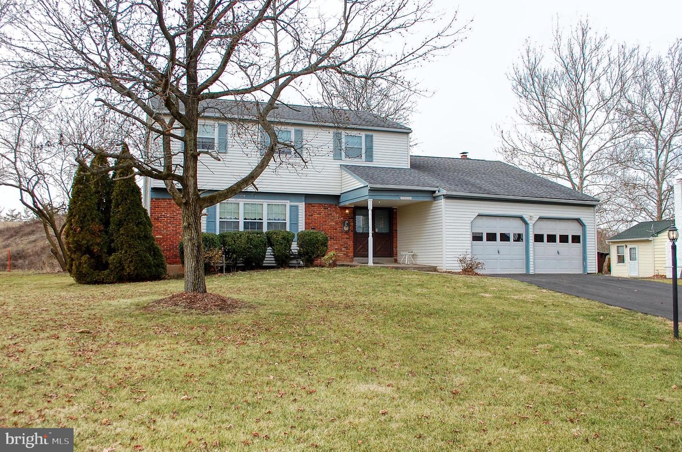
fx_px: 624
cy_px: 226
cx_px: 341
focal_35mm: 33
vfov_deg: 39.8
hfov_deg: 57.3
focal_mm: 22
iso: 200
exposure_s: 1/160
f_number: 7.1
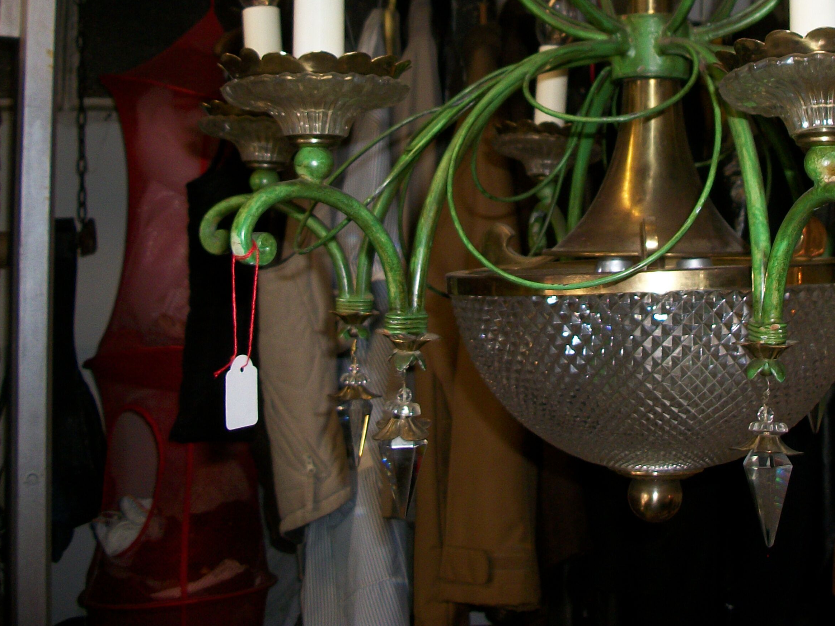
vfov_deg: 25.9
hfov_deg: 34.6
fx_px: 1327
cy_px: 89
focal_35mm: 55
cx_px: 559
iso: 80
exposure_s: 1/60
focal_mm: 5.7
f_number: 2.9
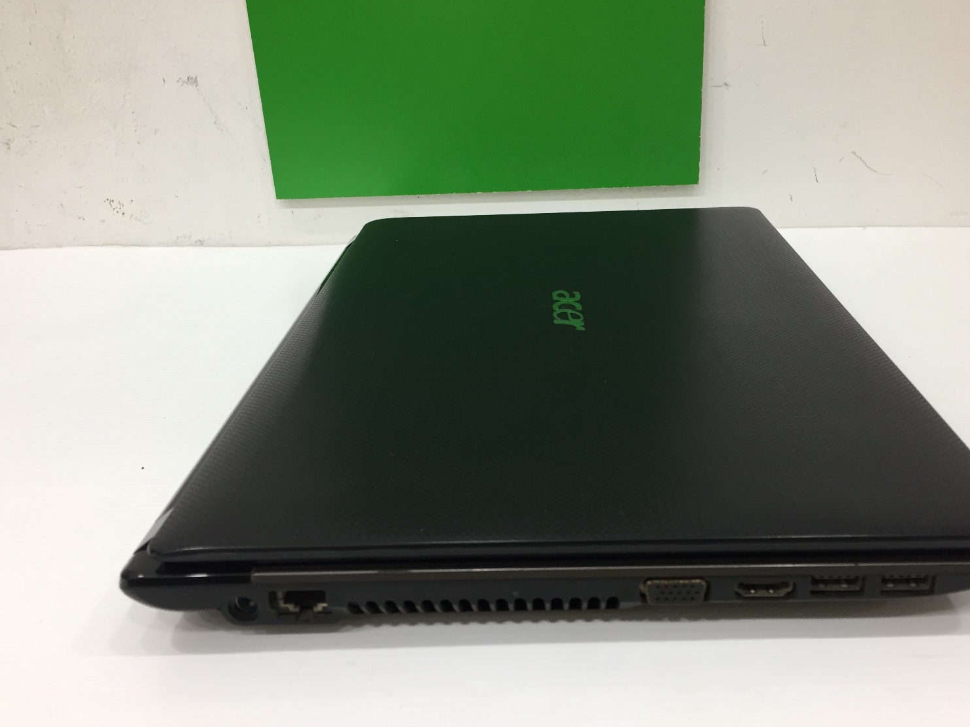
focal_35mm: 32
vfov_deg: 44.2
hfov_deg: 56.7
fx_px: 897
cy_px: 353
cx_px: 524
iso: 100
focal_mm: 4.15
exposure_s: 1/33
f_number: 2.2
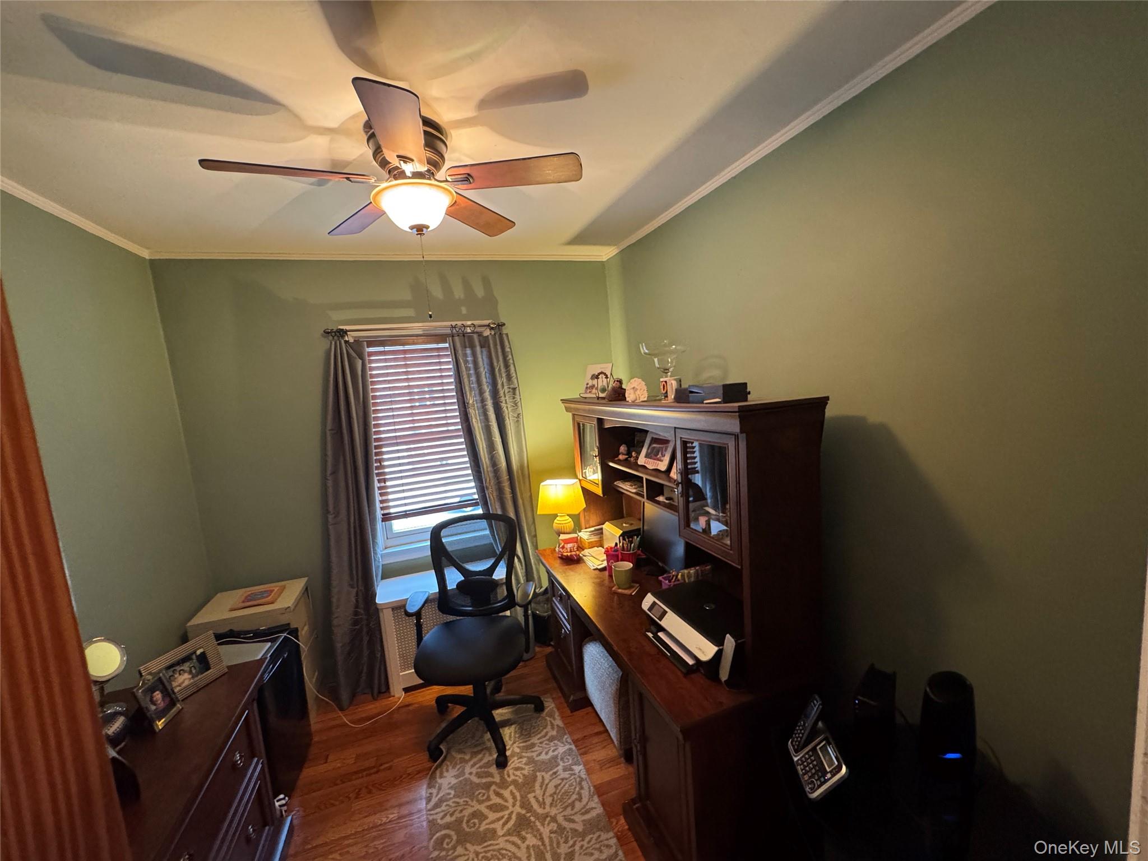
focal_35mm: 14
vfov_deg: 85.7
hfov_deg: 102.1
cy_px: 430
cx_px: 574
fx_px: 464
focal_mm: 2.22
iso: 800
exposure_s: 1/60
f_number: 2.2
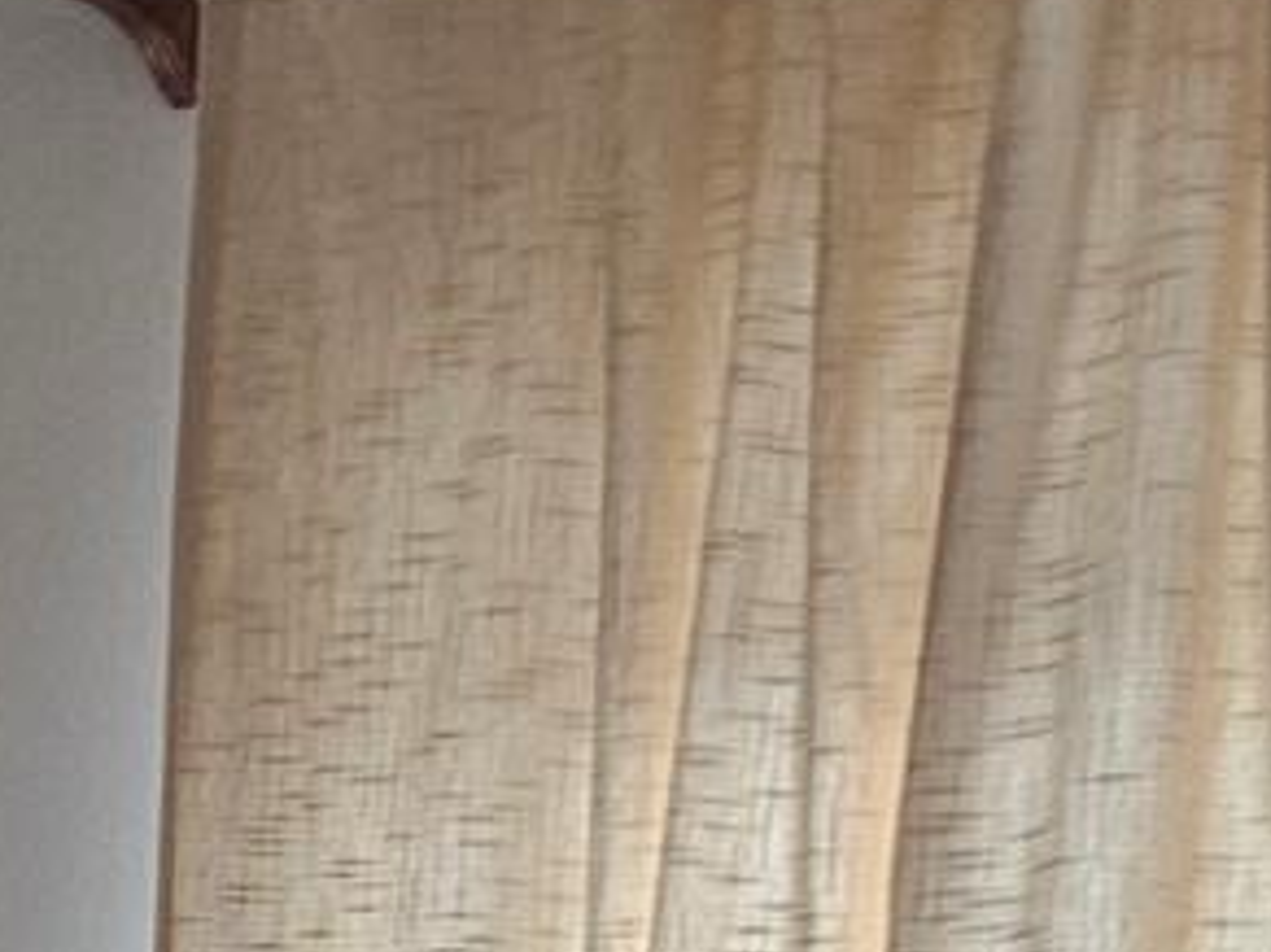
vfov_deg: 8.1
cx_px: -939
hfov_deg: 11.4
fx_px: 5946
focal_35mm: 162
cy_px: 2659
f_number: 1.8
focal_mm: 5.4
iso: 250
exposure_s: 1/180
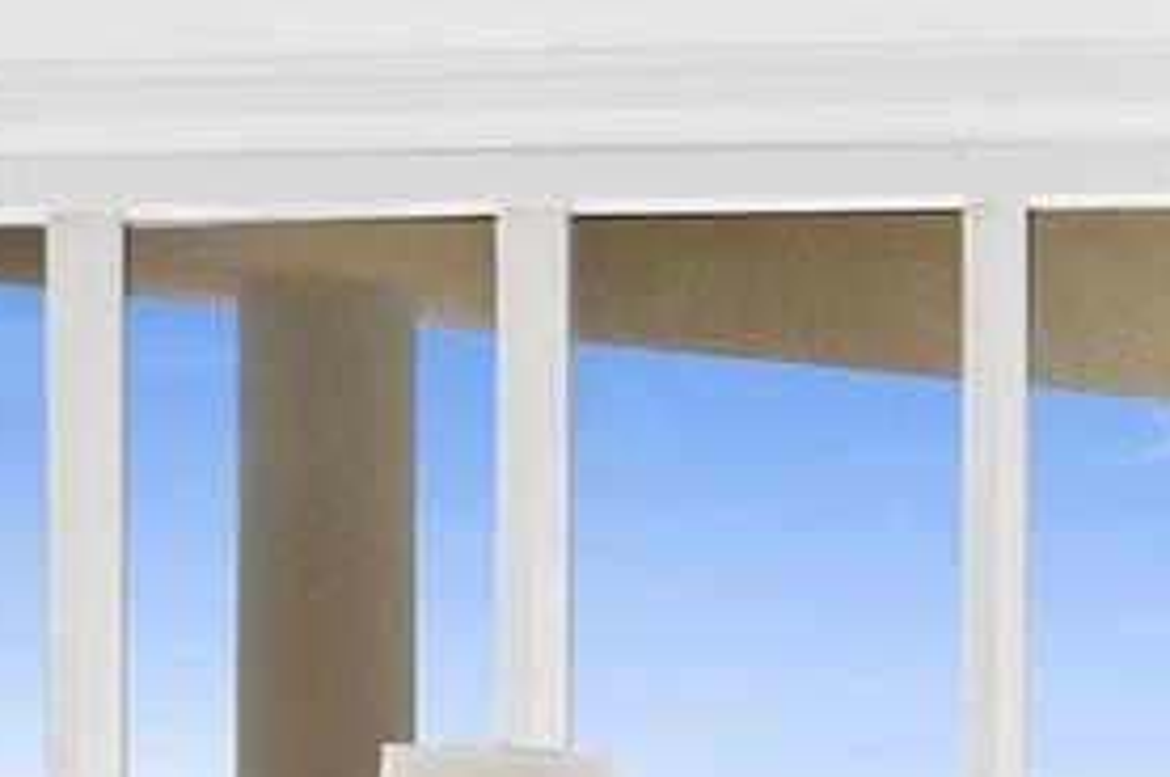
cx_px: 2065
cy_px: 982
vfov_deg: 11.6
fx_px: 3723
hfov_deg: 15.5
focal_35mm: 115
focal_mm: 15.5
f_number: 11
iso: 500
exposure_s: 1/60
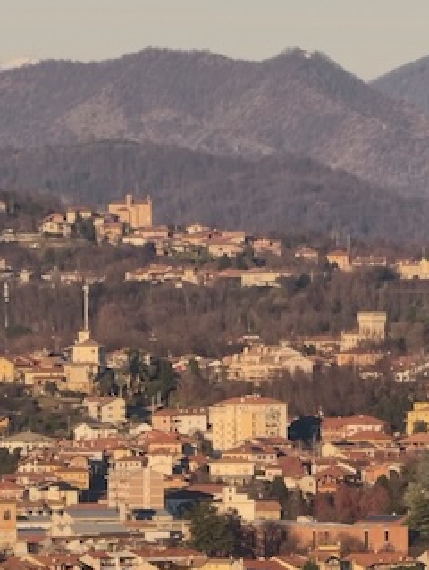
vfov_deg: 2.6
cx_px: 231
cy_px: 731
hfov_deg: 2.0
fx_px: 12418
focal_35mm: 753
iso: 75
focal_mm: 52.83
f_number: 2.67
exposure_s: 1/499
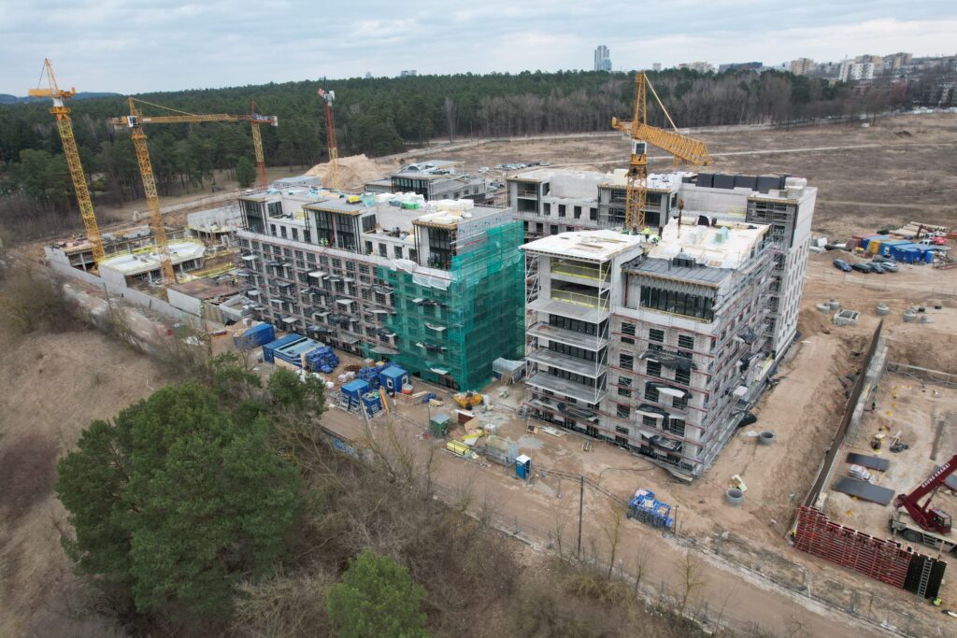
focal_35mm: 22
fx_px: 585
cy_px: 319
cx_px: 478
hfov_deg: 78.6
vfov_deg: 57.2
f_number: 2.8
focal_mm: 8.38
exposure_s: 1/400
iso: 150
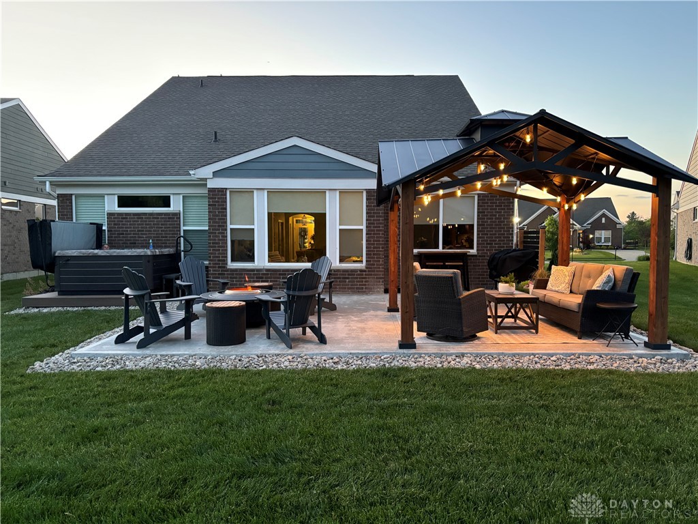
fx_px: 524
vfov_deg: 53.1
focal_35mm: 26
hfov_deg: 67.3
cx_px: 349
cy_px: 262
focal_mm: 5.96
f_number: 1.6
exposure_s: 1/32
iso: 640
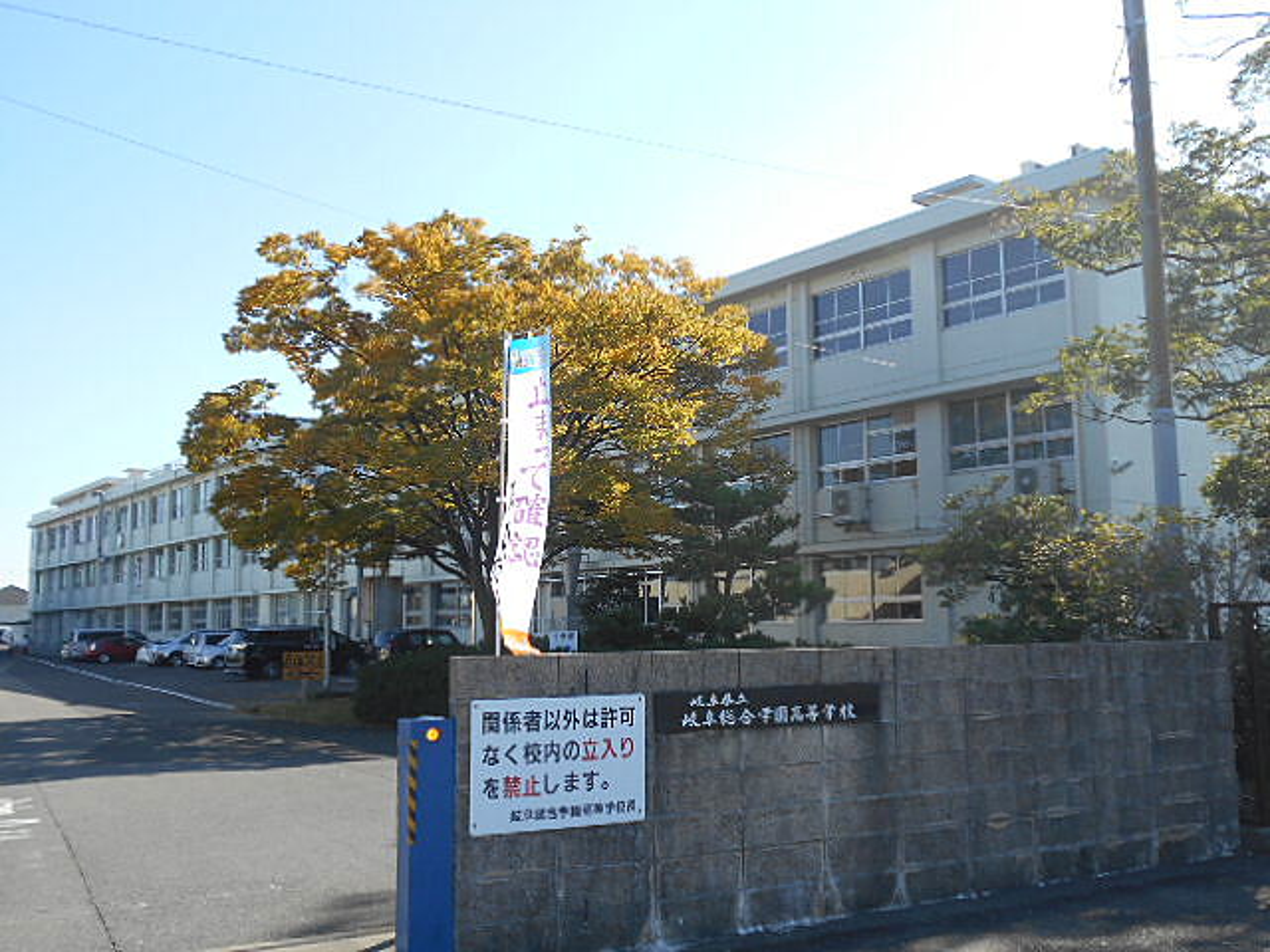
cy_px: 476
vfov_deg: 41.8
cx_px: 635
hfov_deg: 54.0
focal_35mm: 34
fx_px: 1247
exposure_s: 1/500
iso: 80
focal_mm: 5.8
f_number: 3.6
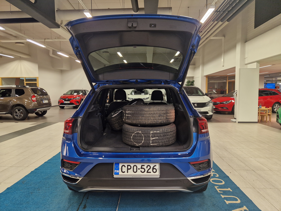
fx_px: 187
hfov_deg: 73.9
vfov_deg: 58.9
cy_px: 106
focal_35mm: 23
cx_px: 140
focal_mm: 5.4
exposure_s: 1/100
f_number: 1.8
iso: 160
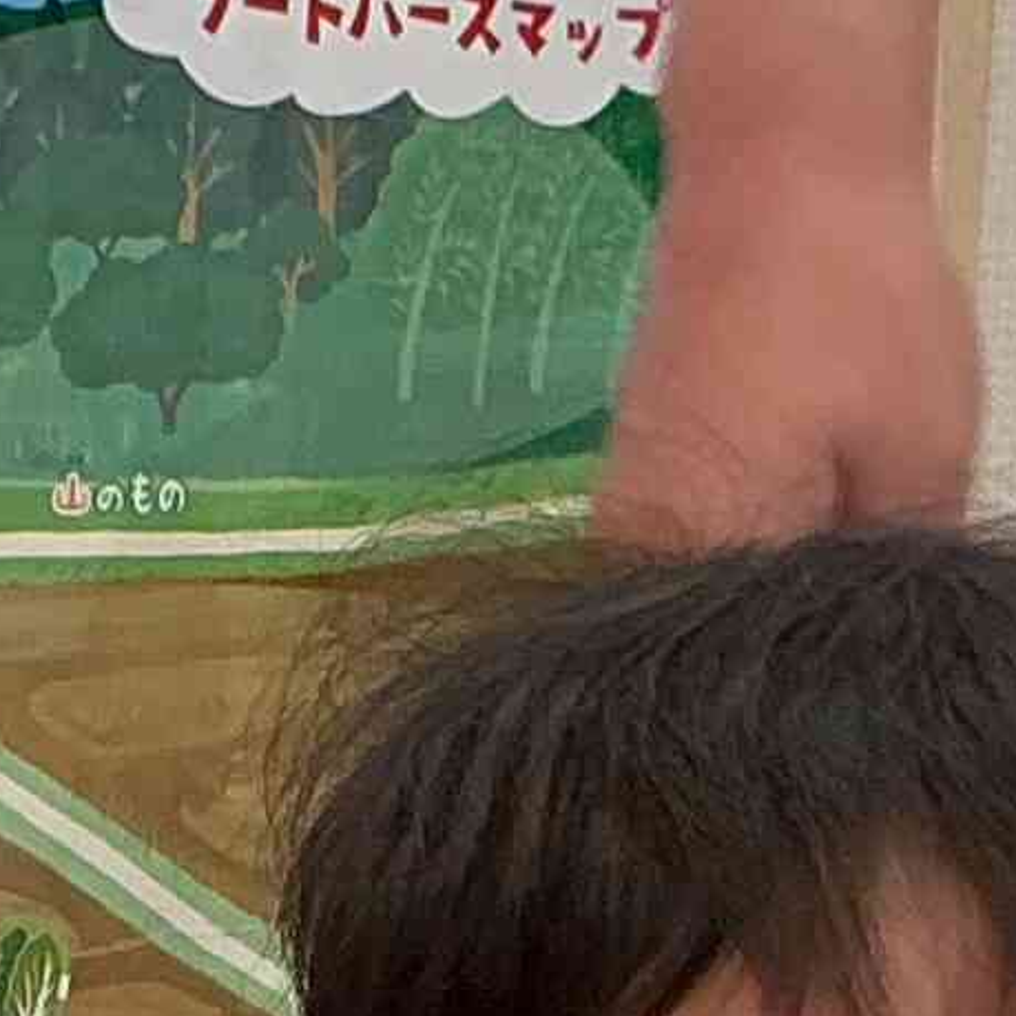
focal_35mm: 225
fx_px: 7471
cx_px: -744
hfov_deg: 7.6
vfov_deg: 7.6
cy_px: 1538
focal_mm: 3
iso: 50
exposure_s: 1/60
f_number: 1.8
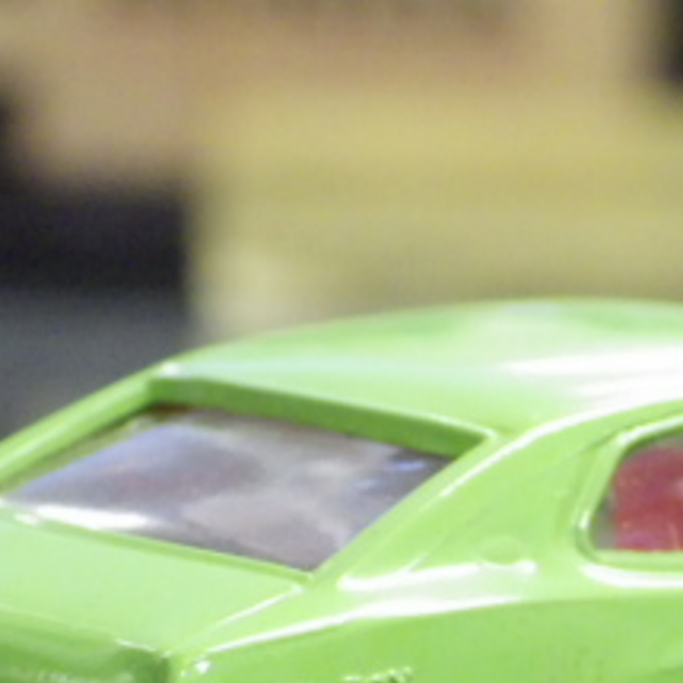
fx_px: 6987
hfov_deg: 5.6
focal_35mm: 313
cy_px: 737
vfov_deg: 5.6
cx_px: 572
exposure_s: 1/30
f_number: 4.8
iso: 1000
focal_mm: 21.3
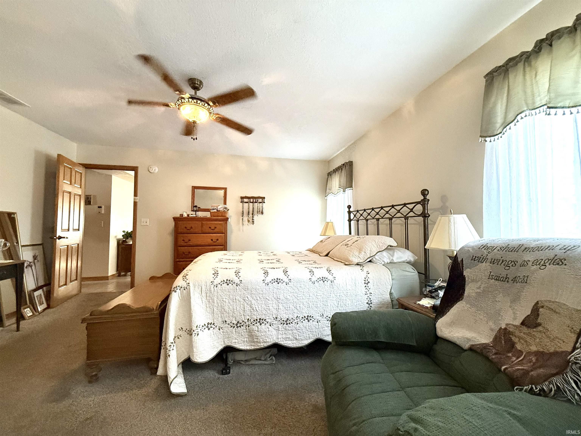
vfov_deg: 85.7
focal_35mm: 14
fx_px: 235
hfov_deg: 102.1
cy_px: 218
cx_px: 290
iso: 500
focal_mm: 2.22
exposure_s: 1/60
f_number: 2.2
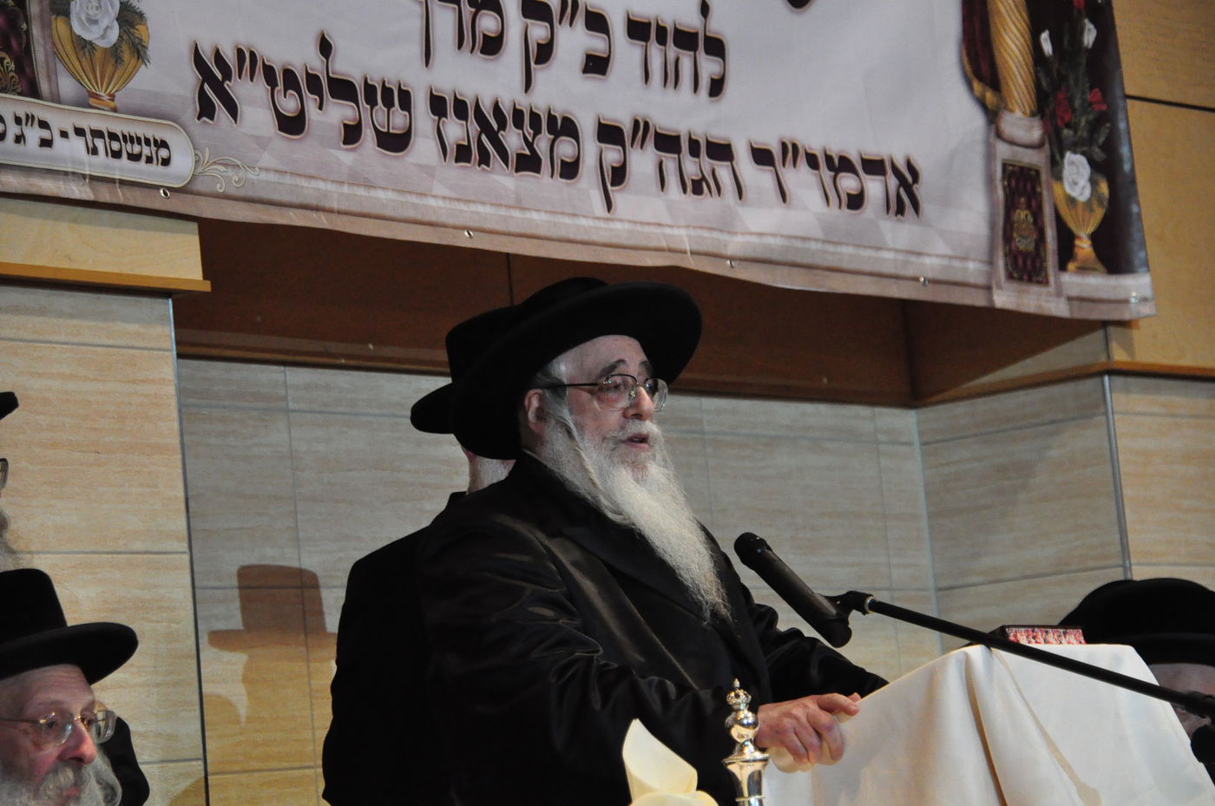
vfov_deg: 11.7
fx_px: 3943
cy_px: 403
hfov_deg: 17.5
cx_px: 608
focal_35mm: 117
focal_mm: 78
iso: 3200
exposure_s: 1/160
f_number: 5.3
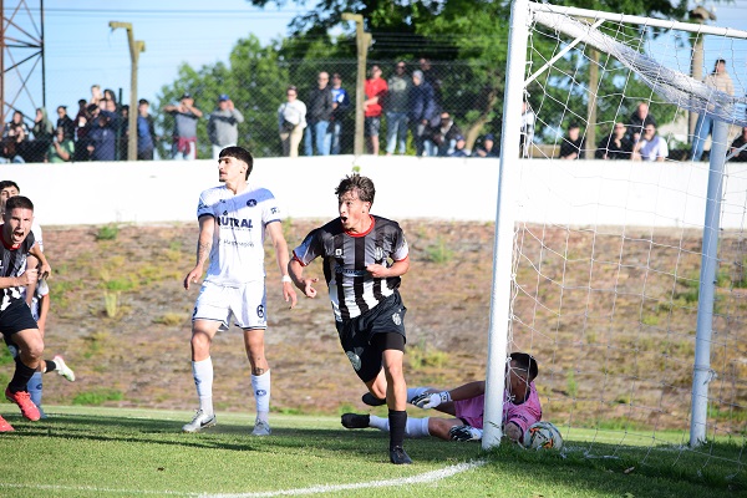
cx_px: 374
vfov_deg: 6.1
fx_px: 4668
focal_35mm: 225
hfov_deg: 9.1
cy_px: 249
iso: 320
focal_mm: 150
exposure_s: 1/1000
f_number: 4.8
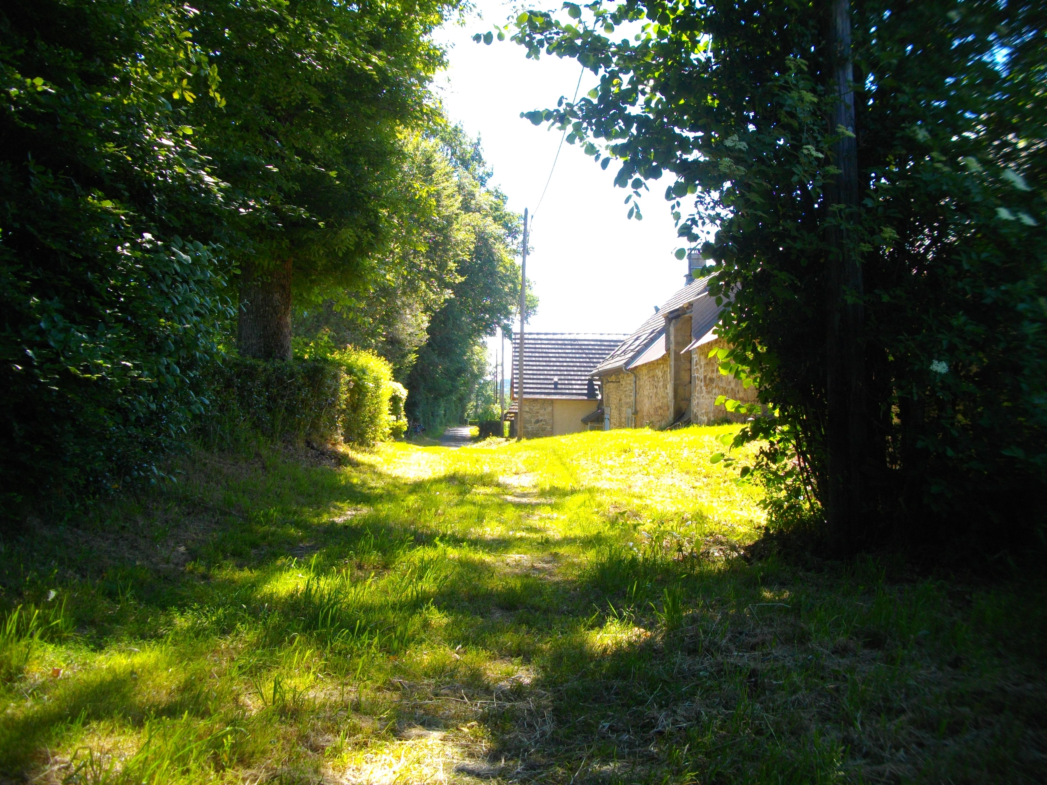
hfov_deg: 58.4
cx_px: 524
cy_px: 392
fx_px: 938
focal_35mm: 31
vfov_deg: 45.4
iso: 100
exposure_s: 1/250
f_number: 2.9
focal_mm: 5.7
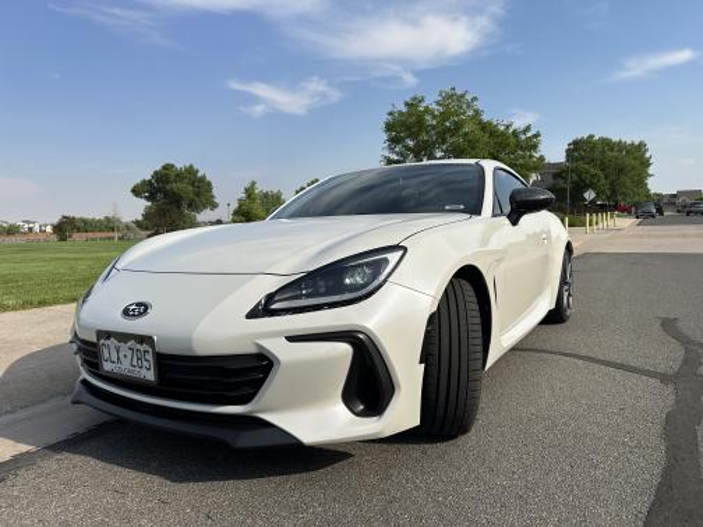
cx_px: 352
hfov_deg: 71.6
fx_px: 487
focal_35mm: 24
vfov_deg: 56.8
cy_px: 264
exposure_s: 1/5263
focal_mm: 6.86
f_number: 1.78
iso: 80
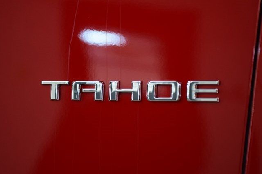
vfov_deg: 13.0
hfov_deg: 19.5
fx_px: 764
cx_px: 131
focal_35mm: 105
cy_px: 87
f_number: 3.2
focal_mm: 70
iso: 1600
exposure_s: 1/125
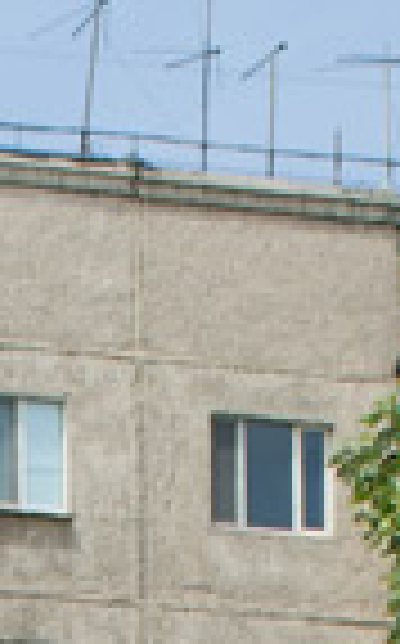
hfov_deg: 2.9
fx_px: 7768
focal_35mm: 444
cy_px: 1759
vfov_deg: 4.6
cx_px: -360
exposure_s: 1/320
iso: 100
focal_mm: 35
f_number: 8
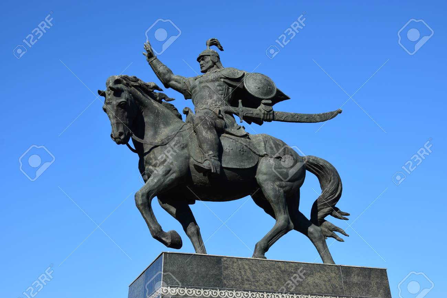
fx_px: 652
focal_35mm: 52
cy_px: 149
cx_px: 224
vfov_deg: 25.7
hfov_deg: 37.9
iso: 160
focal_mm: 35
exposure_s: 1/200
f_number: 9
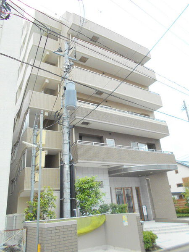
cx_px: 94
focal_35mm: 26
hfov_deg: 53.1
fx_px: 189
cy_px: 126
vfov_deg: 67.3
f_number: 3.2
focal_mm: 4.6
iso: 180
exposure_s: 1/250
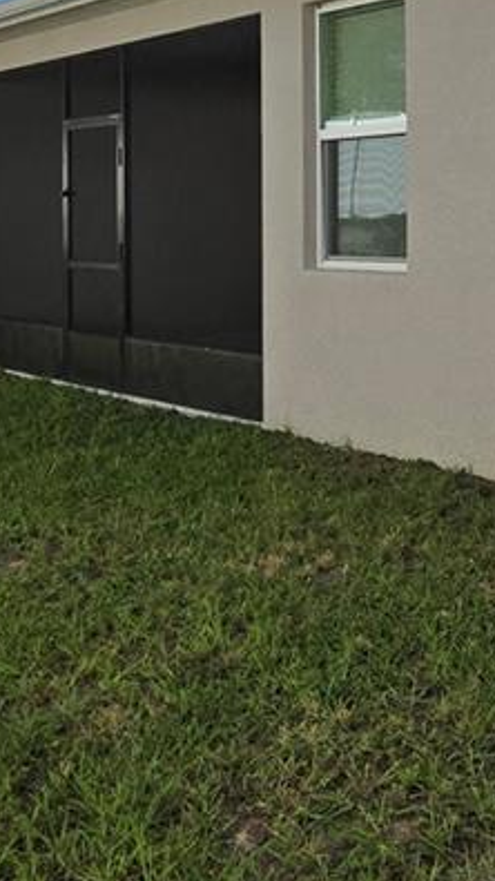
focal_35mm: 43
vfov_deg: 45.5
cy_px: 205
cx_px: 584
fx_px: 1004
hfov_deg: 25.1
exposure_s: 1/3092
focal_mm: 2.2
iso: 40
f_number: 1.9
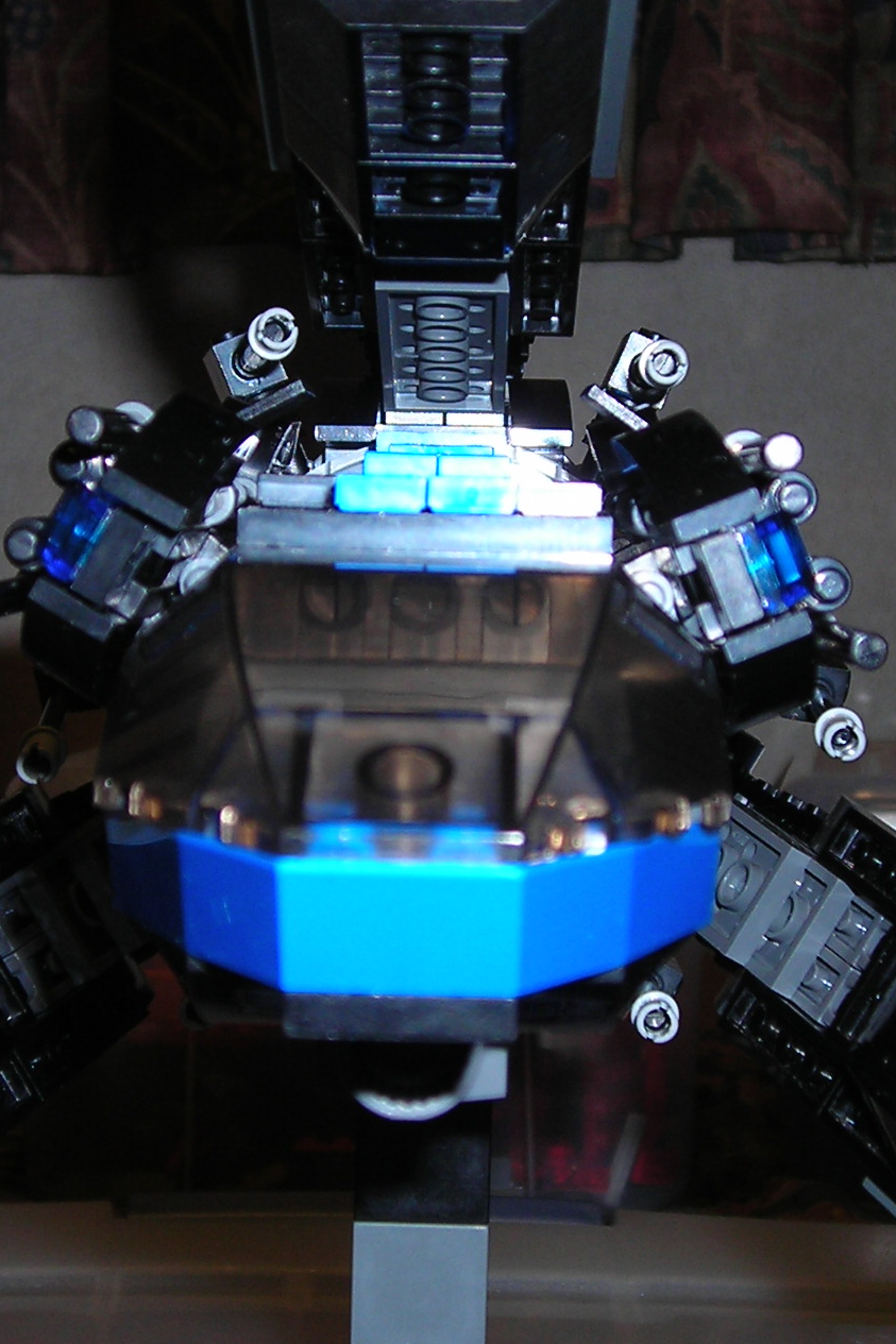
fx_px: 3025
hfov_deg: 16.8
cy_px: 647
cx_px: 421
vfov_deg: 25.1
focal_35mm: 81
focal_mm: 6.3
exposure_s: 1/60.1
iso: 50
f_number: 3.2
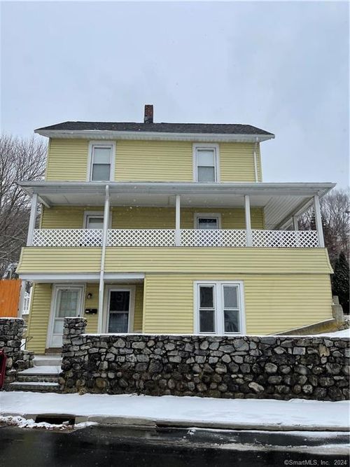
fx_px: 337
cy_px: 234
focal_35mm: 25
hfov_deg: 54.9
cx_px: 175
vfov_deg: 69.4
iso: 32
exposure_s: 1/2433
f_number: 1.6
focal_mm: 5.1
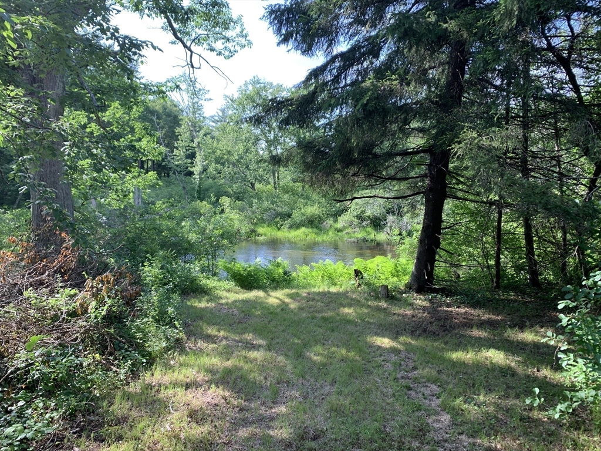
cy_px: 226
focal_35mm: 26
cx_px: 300
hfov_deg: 67.3
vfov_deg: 53.1
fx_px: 451
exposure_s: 1/203
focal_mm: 4.25
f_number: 1.8
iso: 25
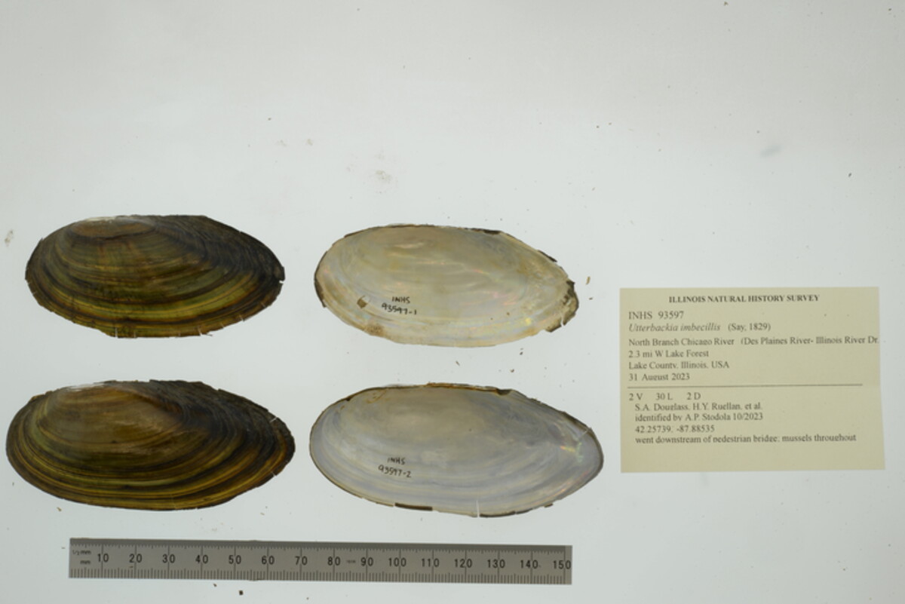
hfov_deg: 33.4
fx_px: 1509
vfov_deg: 22.6
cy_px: 302
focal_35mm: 60
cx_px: 452
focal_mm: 60
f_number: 32
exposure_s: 1/10
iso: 100
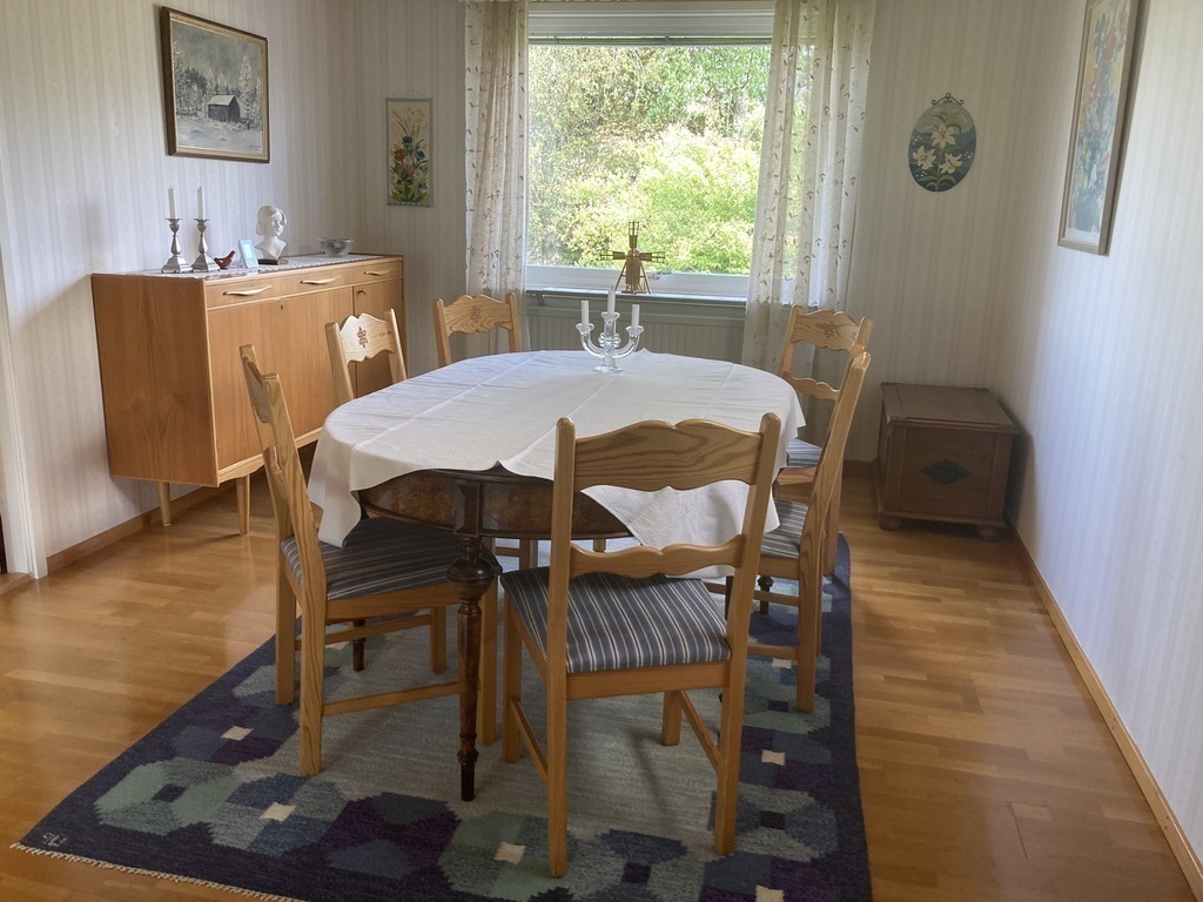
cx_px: 602
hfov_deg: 63.4
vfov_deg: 49.7
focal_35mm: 28
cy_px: 451
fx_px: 973
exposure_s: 1/72
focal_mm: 3.99
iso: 80
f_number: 1.8
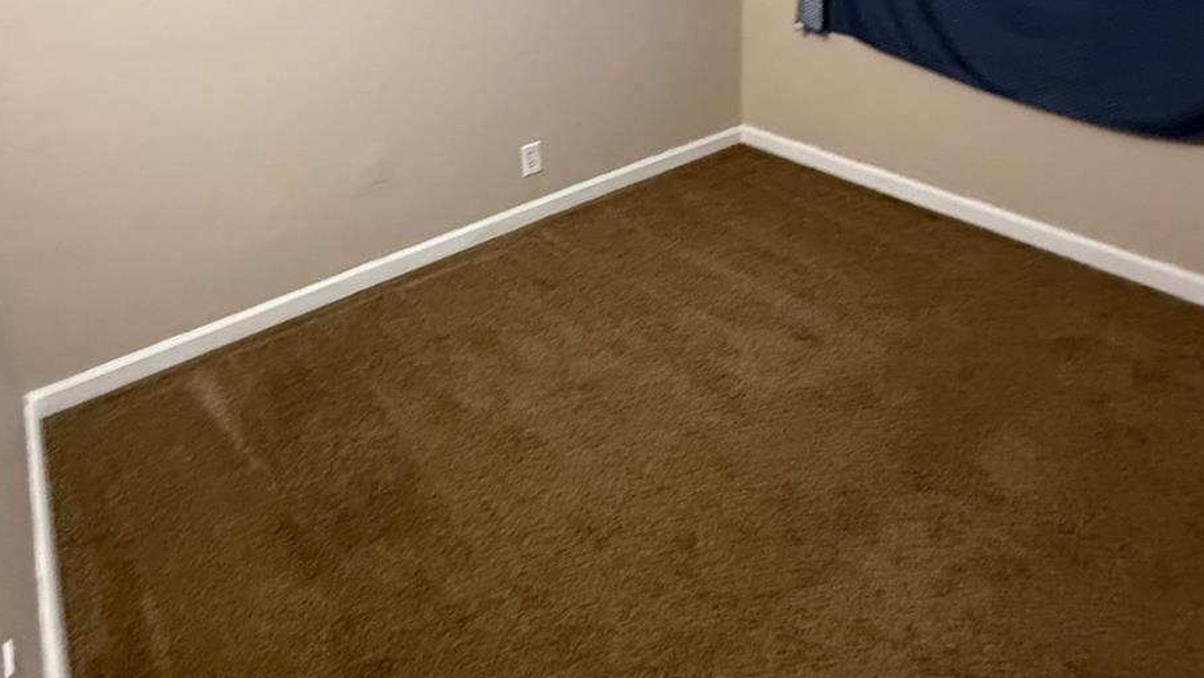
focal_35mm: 25
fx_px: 798
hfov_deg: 73.9
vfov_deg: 43.5
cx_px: 543
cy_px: 122
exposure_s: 1/60
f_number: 2.2
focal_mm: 2.22
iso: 640
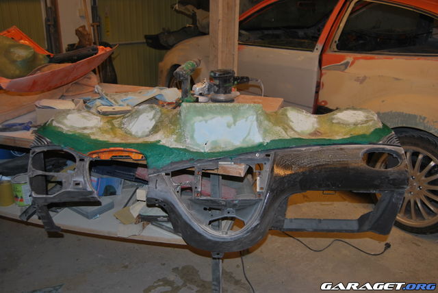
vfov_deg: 38.4
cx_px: 219
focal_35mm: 34
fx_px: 420
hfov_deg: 55.1
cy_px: 146
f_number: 3.8
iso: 200
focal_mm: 23
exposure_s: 1/60
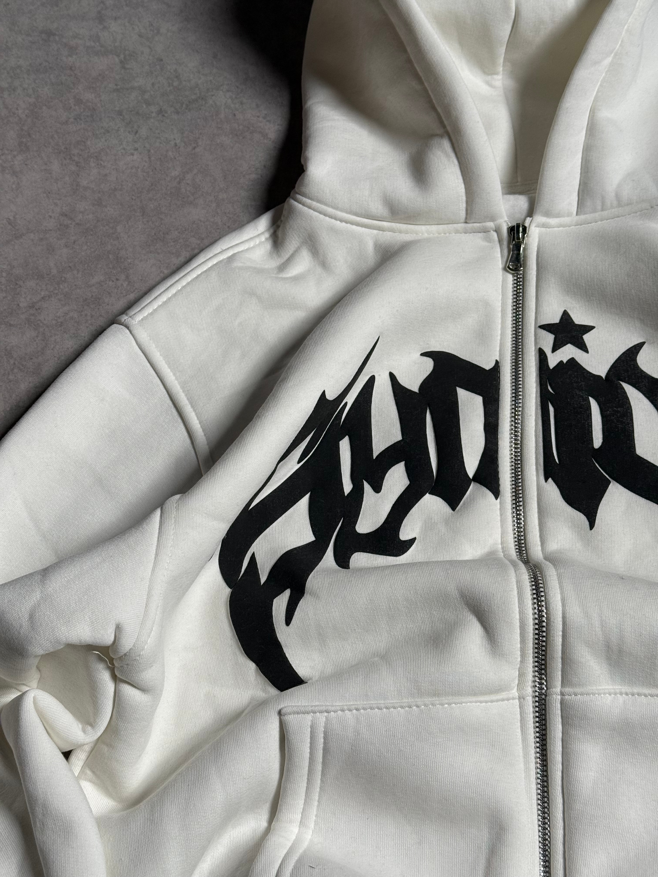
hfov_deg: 30.3
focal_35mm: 48
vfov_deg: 39.7
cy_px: 438
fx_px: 1217
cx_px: 329
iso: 100
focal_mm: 6.76
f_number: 1.78
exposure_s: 1/100
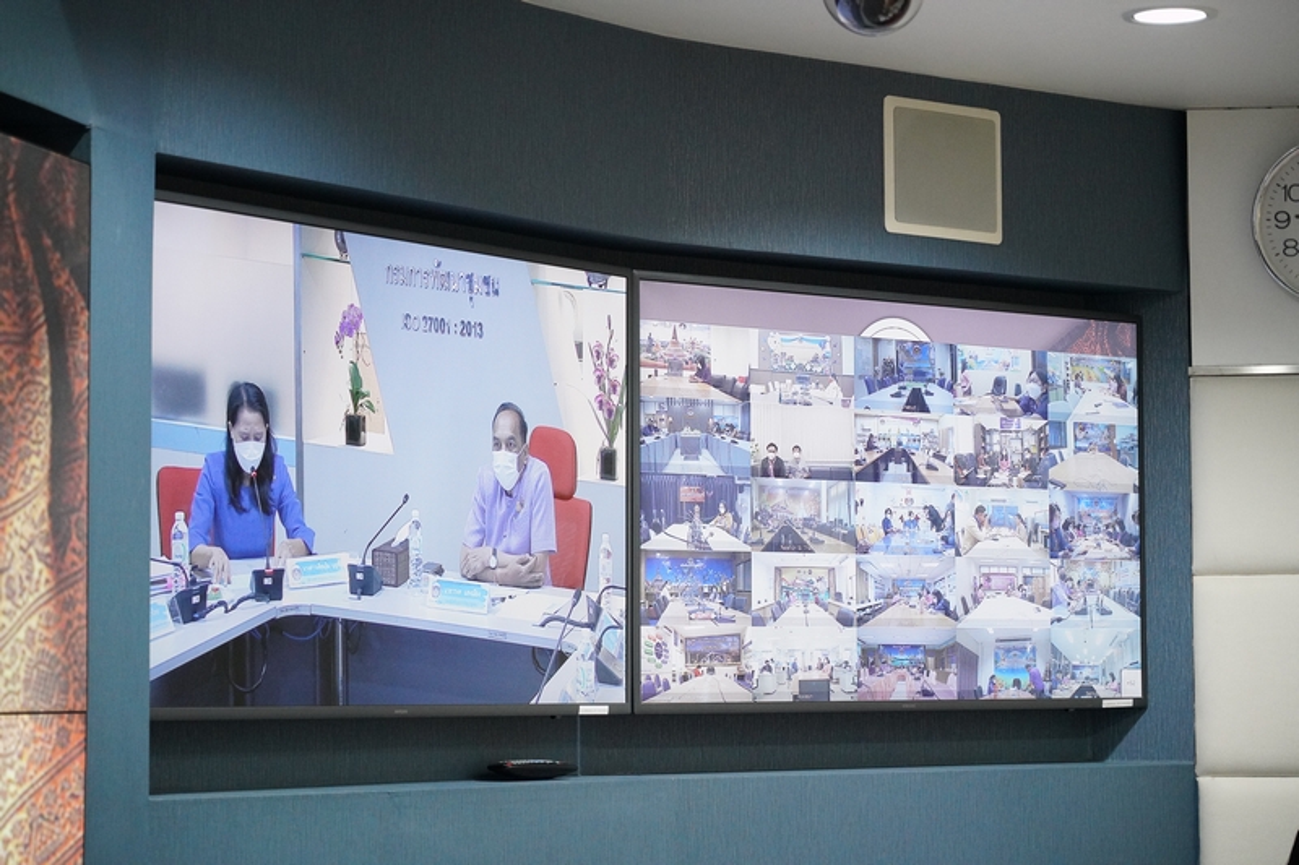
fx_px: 3788
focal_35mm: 105
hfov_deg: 19.5
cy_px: 432
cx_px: 650
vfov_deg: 13.0
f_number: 4
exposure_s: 1/250
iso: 10000
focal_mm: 105
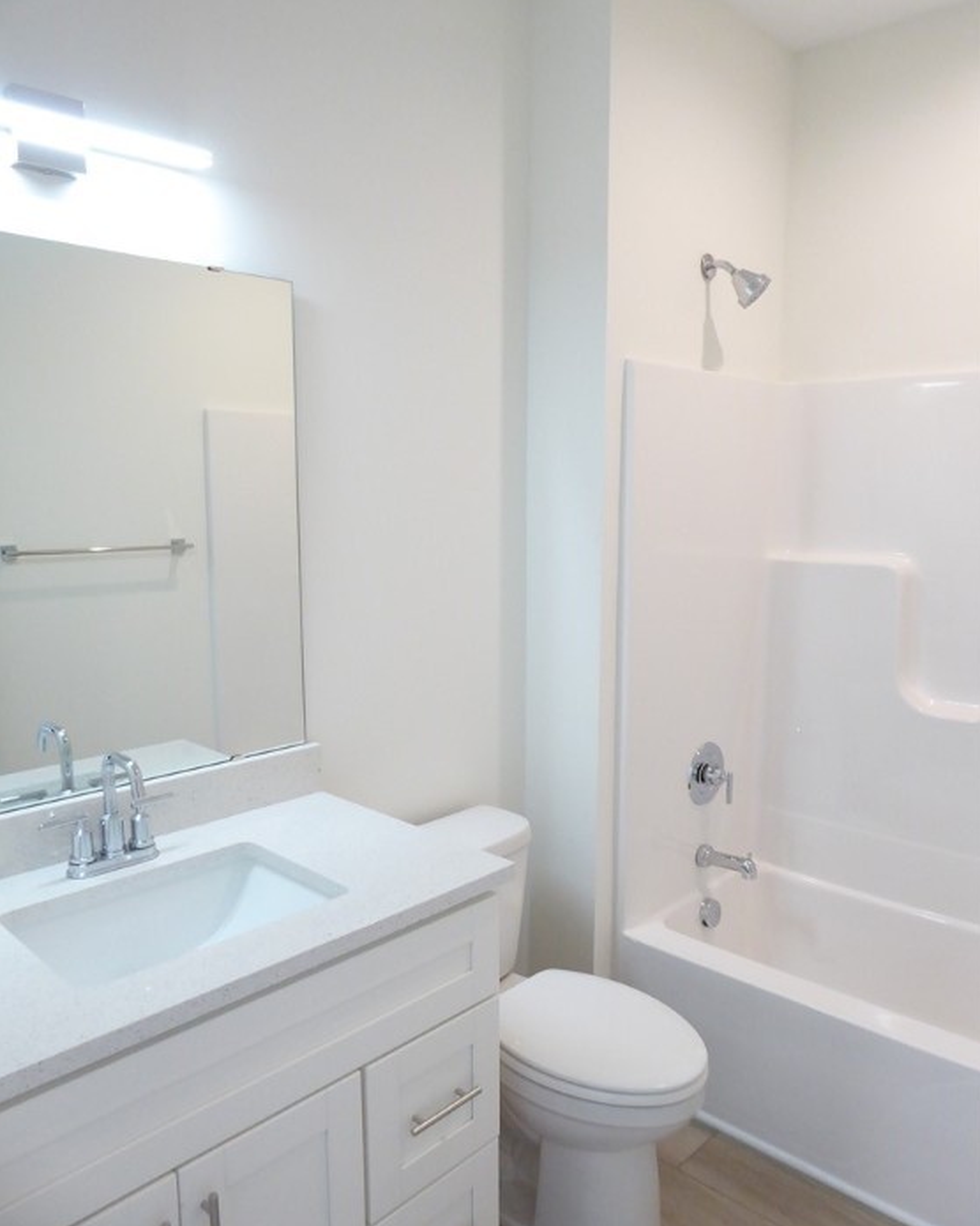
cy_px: 620
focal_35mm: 27
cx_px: 479
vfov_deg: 64.1
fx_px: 979
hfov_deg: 53.2
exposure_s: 1/50
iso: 400
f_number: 3.3
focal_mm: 4.3
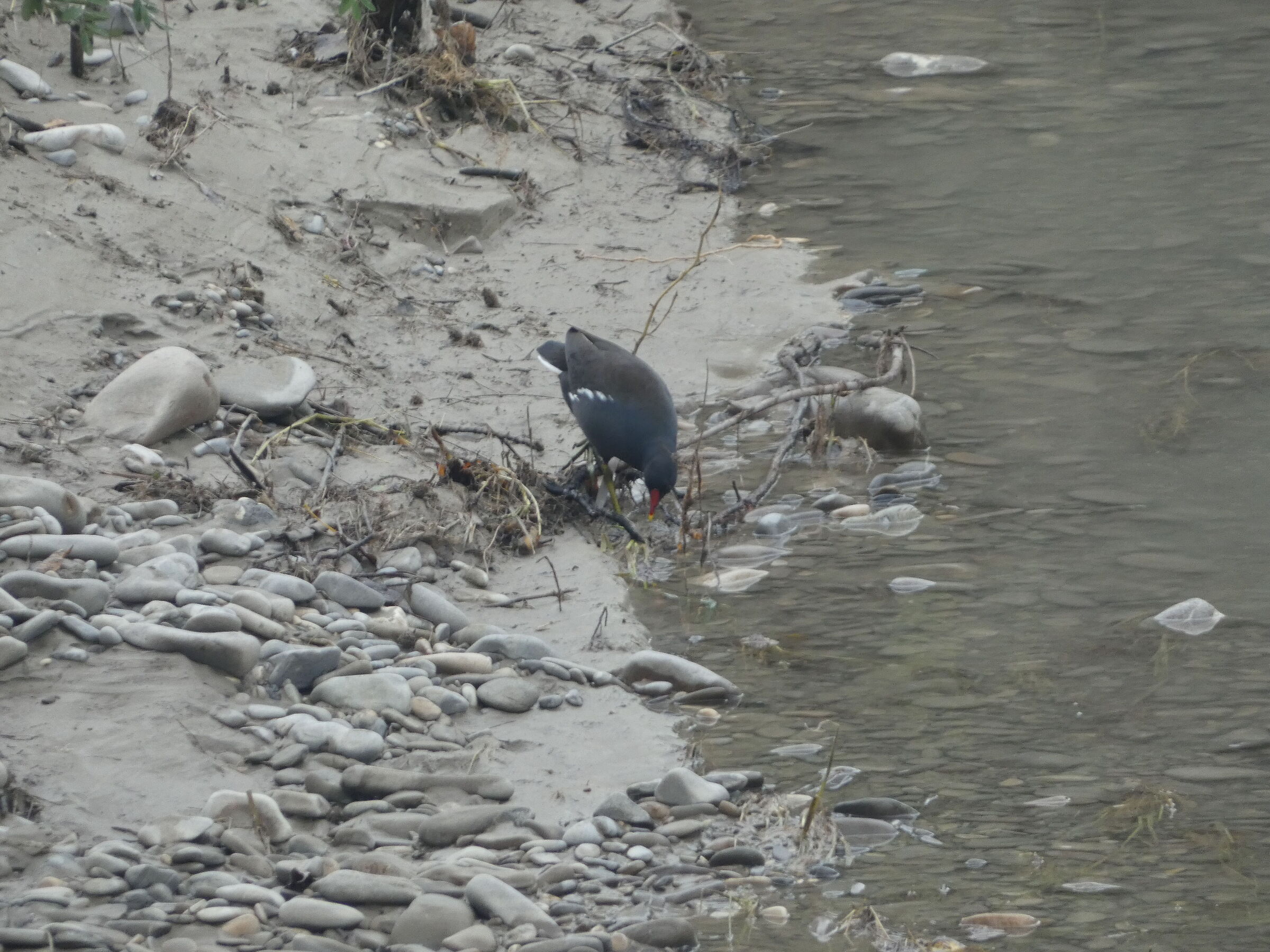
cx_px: 635
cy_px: 476
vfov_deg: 1.2
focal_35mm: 1200
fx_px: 44026
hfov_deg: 1.7
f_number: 5.9
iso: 250
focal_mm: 215
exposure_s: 1/125
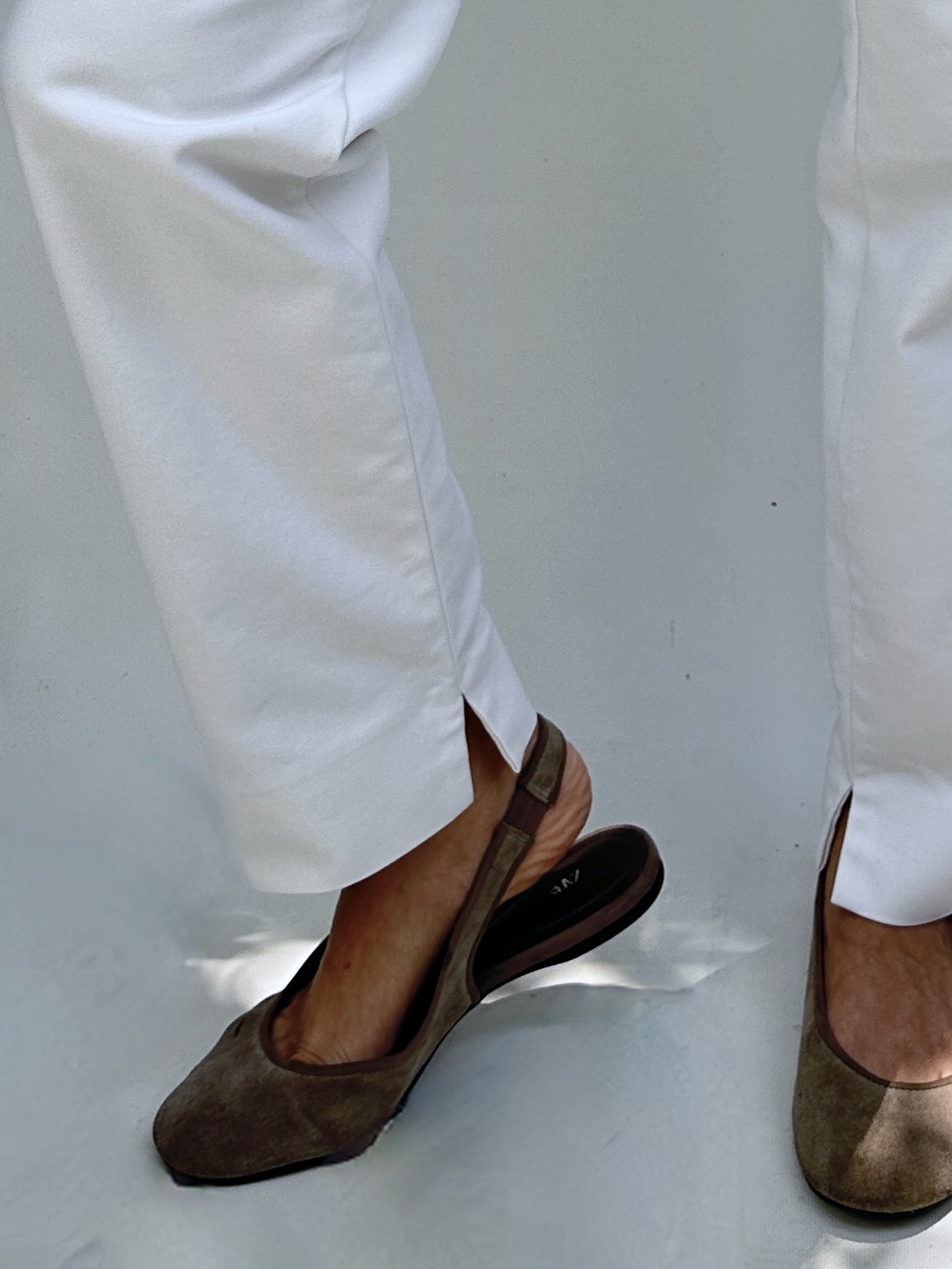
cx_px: 730
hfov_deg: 28.1
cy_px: -65
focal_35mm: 51
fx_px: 1870
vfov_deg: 33.5
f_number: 1.78
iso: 80
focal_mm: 6.86
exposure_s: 1/829
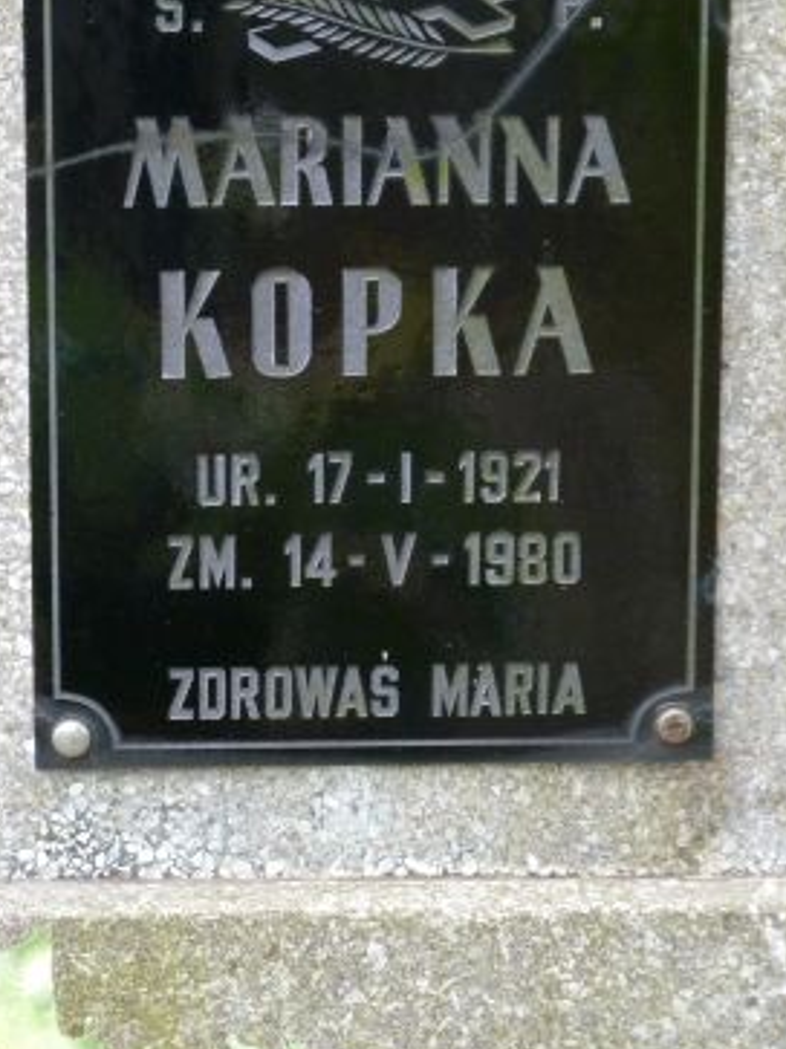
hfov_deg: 8.2
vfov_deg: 10.9
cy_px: 439
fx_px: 5483
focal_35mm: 181
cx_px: 321
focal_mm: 22.5
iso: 320
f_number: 4.5
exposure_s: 1/80
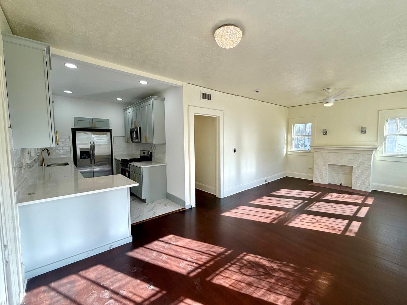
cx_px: 214
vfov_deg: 81.7
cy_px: 150
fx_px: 176
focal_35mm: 15
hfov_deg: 98.1
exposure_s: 1/181
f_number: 2.2
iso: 50
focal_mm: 2.22
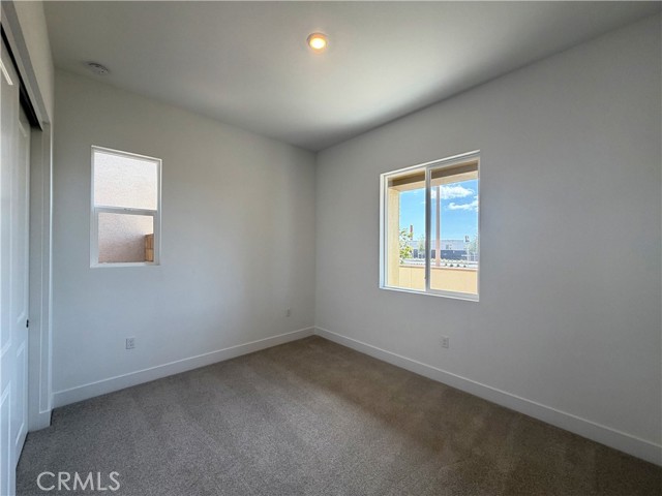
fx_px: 268
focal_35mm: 14
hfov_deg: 102.1
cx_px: 331
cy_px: 248
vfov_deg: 85.7
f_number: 2.2
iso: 80
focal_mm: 2.22
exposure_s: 1/120
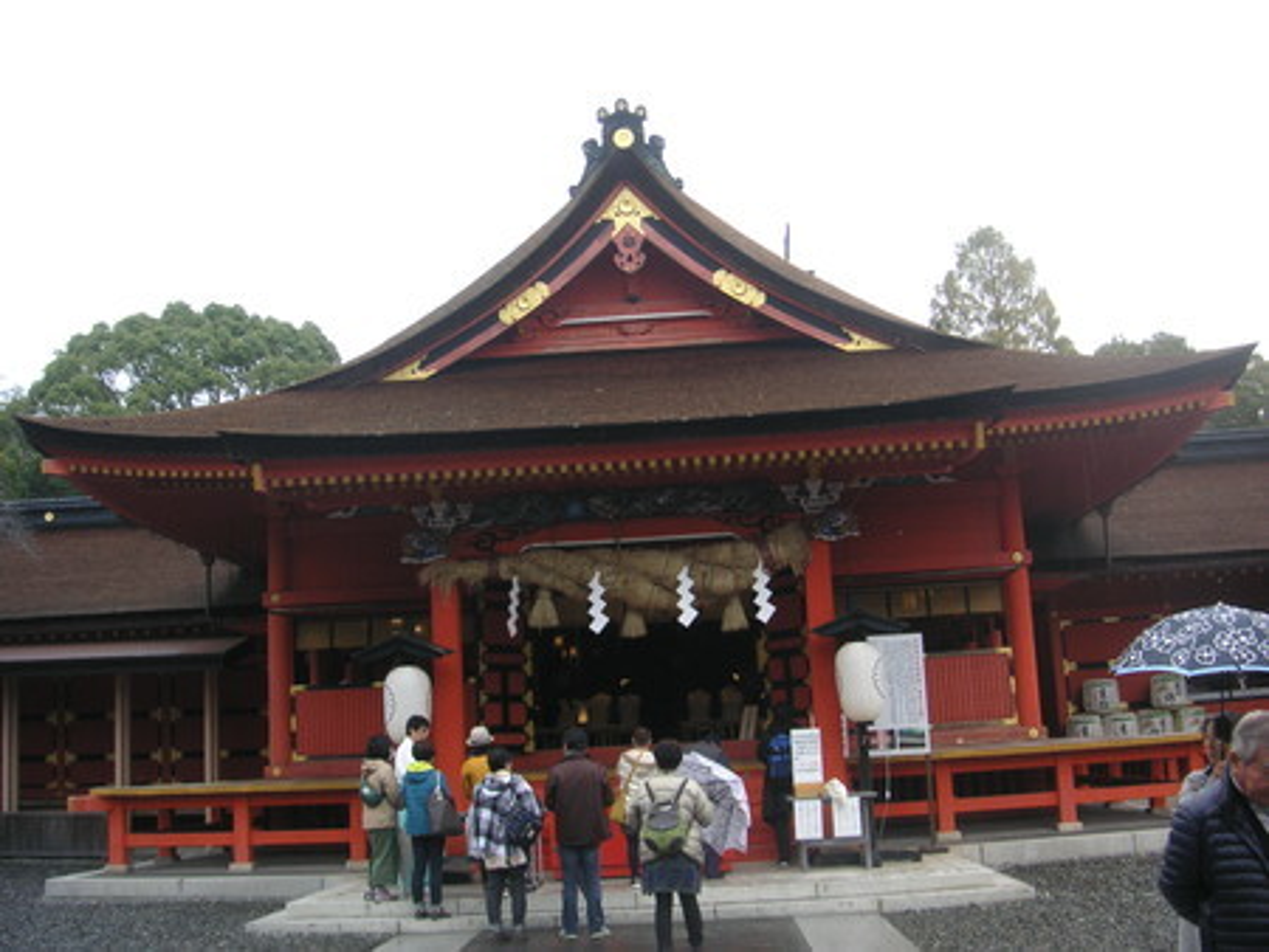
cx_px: 634
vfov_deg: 38.7
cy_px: 476
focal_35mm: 37
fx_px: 1357
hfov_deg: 50.1
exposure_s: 1/90
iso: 50
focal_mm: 6.1
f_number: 2.8
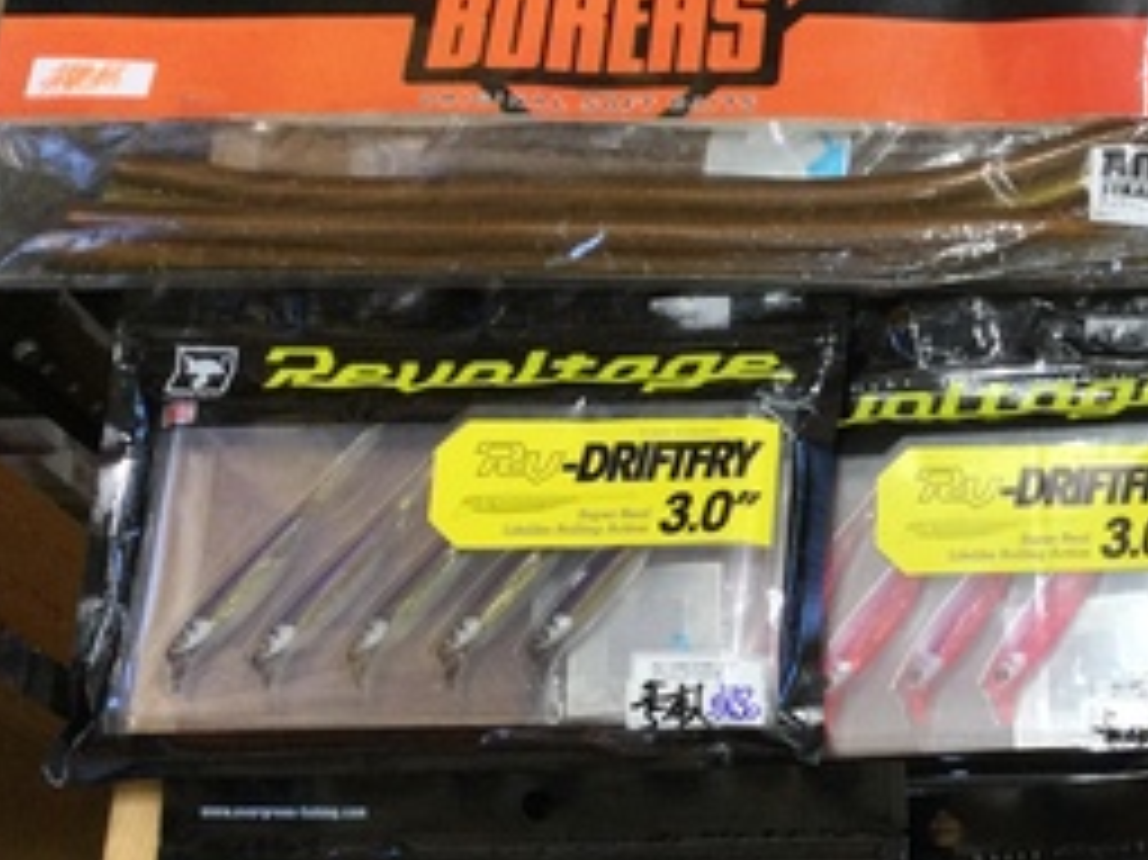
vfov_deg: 20.1
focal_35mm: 73
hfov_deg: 24.9
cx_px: 1247
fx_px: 2420
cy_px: 585
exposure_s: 1/30
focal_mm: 3.3
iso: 25
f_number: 2.4
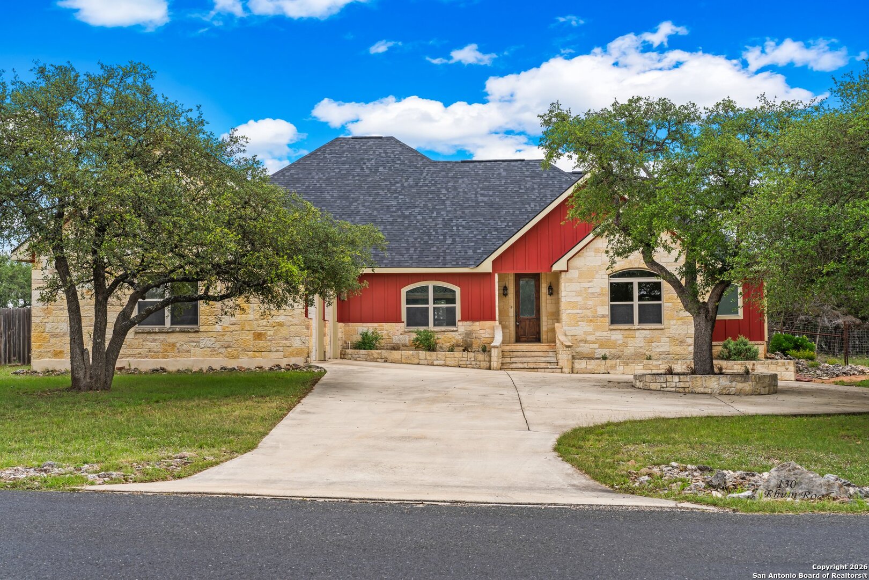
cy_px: 290
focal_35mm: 43
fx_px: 1038
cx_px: 434
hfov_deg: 45.4
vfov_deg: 31.2
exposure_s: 1/15
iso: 100
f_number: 8
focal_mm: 43
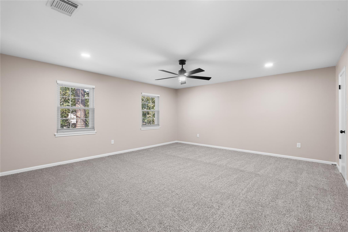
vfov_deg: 73.7
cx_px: 174
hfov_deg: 96.7
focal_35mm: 16
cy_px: 116
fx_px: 155
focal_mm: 16
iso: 200
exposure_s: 2
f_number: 9
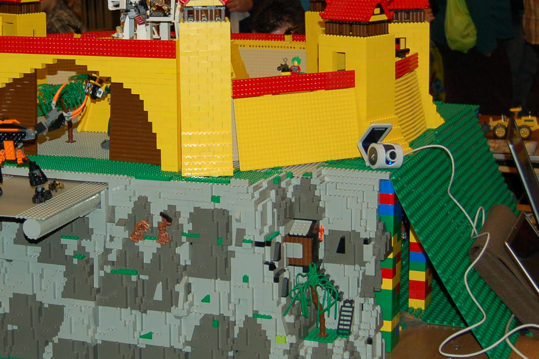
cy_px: 83
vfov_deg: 16.0
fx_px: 1272
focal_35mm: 85
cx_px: 143
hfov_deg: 23.7
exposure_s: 1/60
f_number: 4
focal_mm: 26
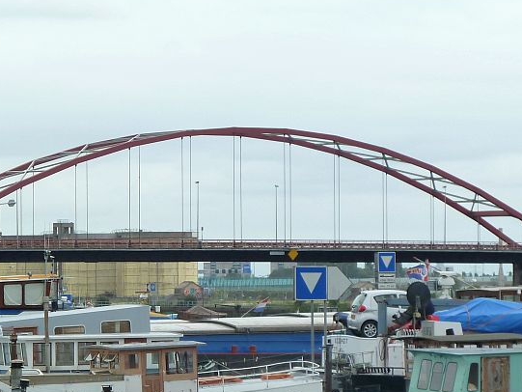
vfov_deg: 5.3
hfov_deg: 7.1
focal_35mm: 278
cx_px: 186
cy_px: 327
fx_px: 4193
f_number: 4.5
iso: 125
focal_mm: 24.1
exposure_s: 1/200
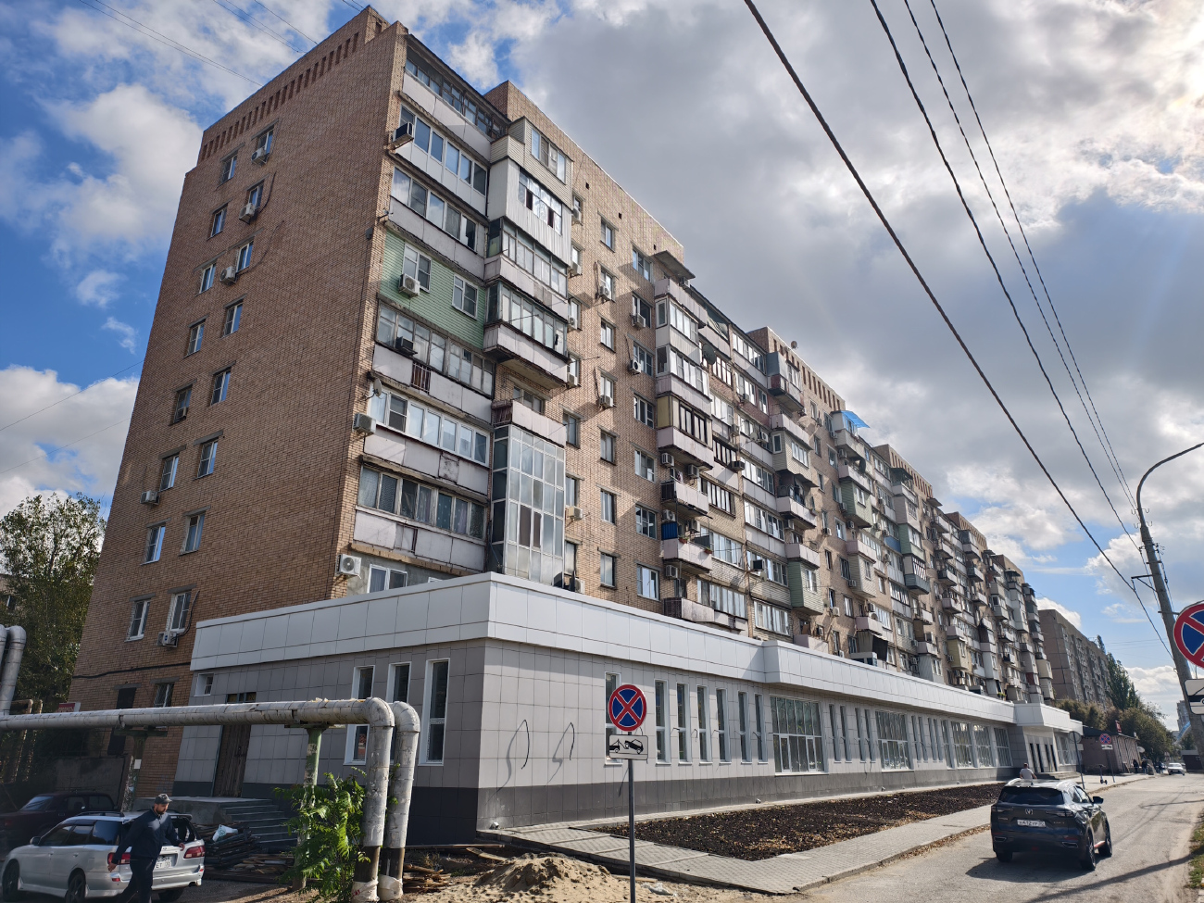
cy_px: 452
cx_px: 602
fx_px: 800
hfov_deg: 73.9
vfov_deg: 58.9
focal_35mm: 23
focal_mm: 6.54
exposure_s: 1/2481
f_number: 1.57
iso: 71
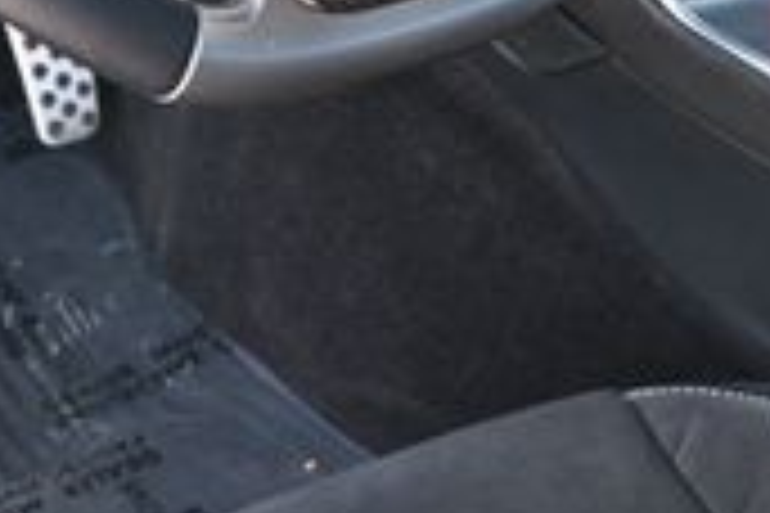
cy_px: -153
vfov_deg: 11.3
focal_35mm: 118
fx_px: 2521
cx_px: 455
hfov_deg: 17.4
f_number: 4
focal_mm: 21
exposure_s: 1/125
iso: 720
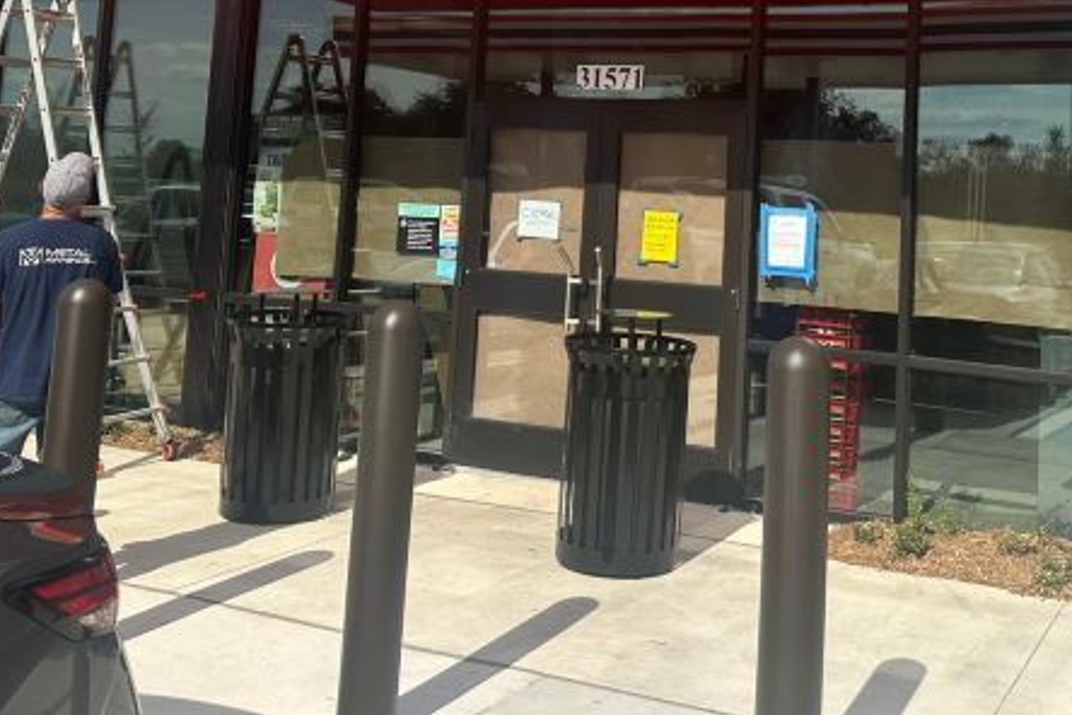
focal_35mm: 45
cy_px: 68
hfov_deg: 43.2
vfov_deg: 28.7
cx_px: 683
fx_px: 1340
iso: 80
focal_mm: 6.86
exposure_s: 1/5525
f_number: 1.78
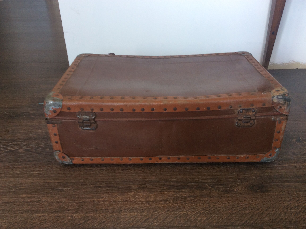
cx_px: 153
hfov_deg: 56.9
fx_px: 282
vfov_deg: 44.1
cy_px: 114
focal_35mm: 32
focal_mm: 3.3
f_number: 2.4
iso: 40
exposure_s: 1/25
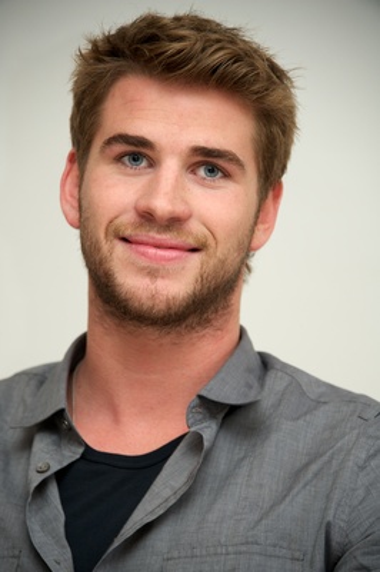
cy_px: 286
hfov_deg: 6.0
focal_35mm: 230
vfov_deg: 9.0
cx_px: 190
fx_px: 3648
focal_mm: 230
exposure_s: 1/60
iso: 400
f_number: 6.3
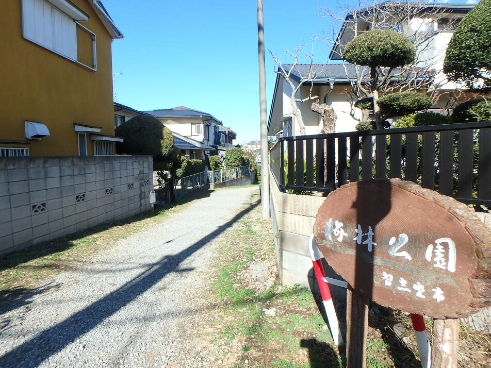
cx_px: 246
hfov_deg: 79.0
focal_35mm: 21
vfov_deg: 63.4
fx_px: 298
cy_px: 184
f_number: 3.5
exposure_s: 1/640
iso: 125
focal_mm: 3.7
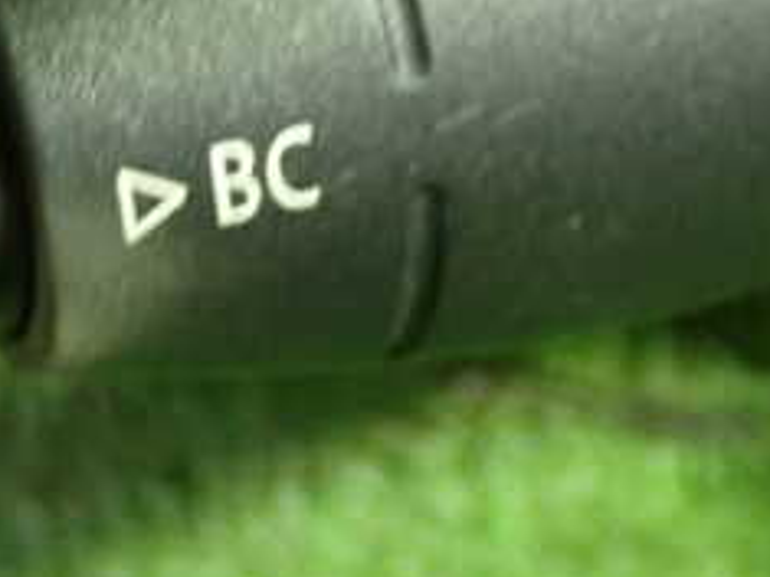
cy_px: -3
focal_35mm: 138
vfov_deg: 10.6
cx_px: 475
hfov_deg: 14.3
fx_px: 3068
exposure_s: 1/15
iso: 800
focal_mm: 9.65
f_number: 3.3
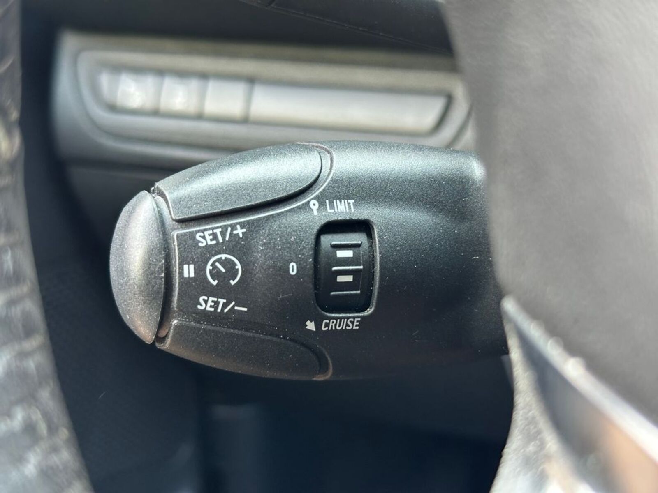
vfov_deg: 30.3
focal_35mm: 48
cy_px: 246
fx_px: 912
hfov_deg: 39.7
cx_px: 329
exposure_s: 1/40
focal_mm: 6.86
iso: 250
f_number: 1.78
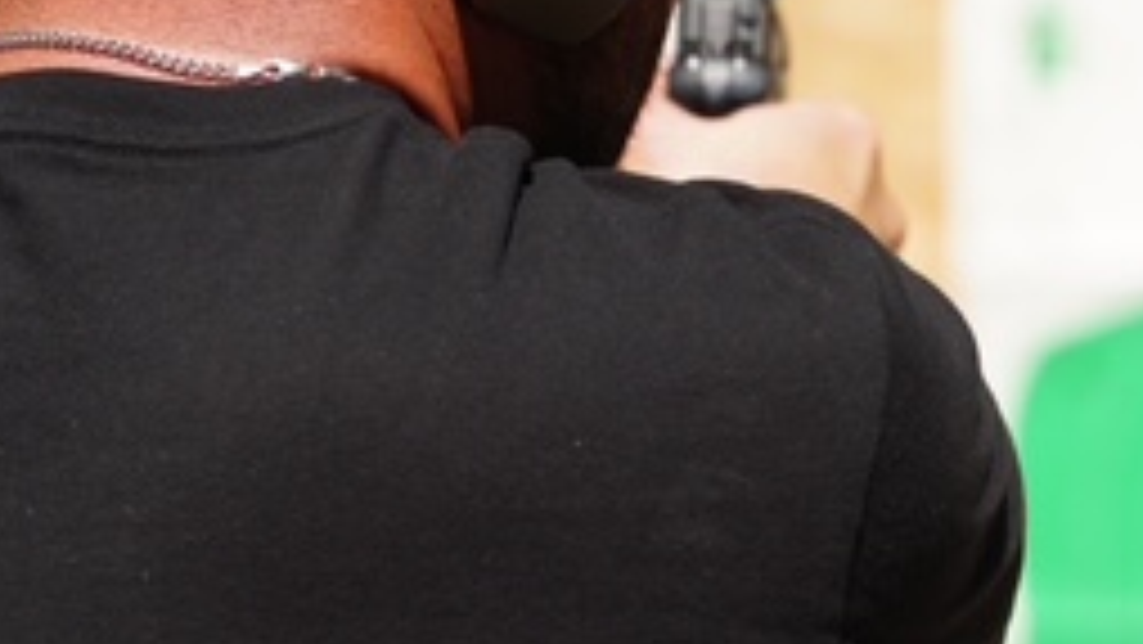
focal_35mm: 529
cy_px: 572
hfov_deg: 4.1
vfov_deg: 2.3
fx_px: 16036
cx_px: 832
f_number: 7.1
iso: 800
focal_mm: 200
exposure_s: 1/1600
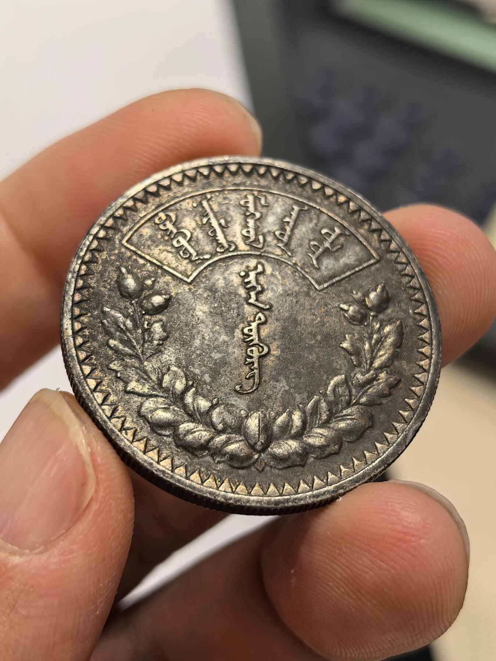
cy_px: 330
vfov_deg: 35.5
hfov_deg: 27.0
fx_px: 1032
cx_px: 248
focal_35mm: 54
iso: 320
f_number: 2
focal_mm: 6.98
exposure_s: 1/100
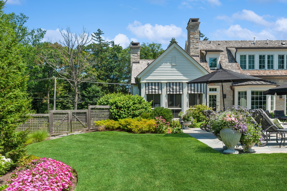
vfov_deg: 41.1
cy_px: 96
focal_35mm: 32
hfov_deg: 58.7
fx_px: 255
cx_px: 144
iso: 200
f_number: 8
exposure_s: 1/500
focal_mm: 32
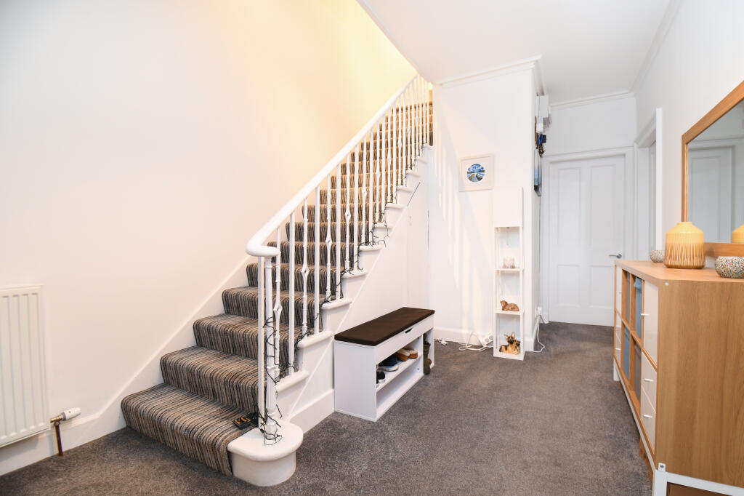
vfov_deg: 77.3
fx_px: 310
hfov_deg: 100.4
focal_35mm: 15
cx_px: 372
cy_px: 248
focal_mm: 10
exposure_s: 1/3
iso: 320
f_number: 8
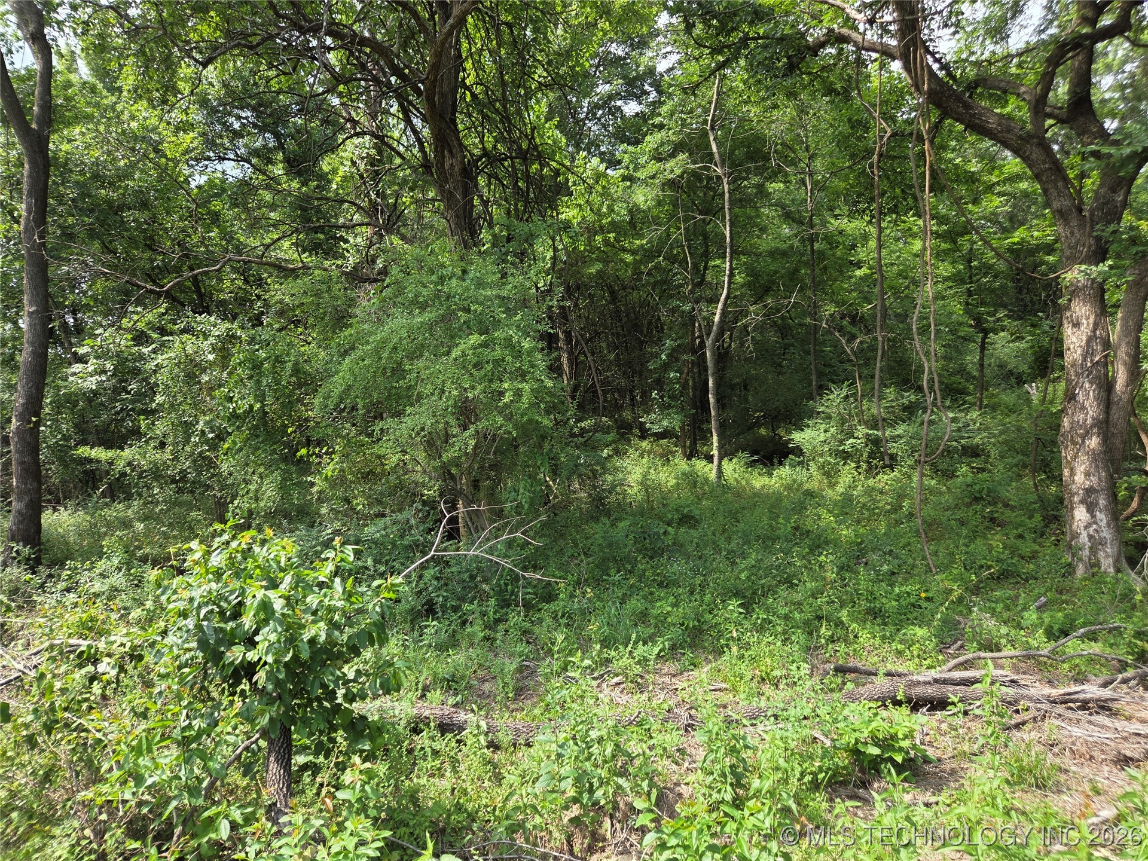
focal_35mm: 23
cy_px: 430
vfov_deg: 58.9
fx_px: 763
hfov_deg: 73.9
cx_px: 574
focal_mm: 5.4
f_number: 1.8
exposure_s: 1/836
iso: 80
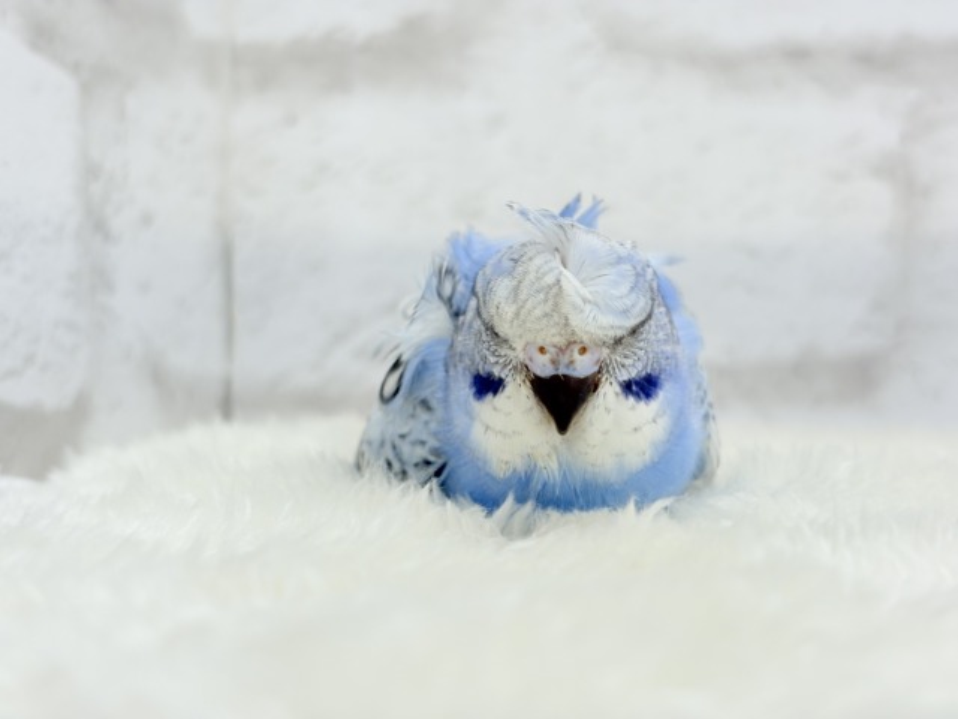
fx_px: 1439
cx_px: 479
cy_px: 360
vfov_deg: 28.0
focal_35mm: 52
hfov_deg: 36.8
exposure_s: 1/100
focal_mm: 5.96
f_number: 1.6
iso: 50
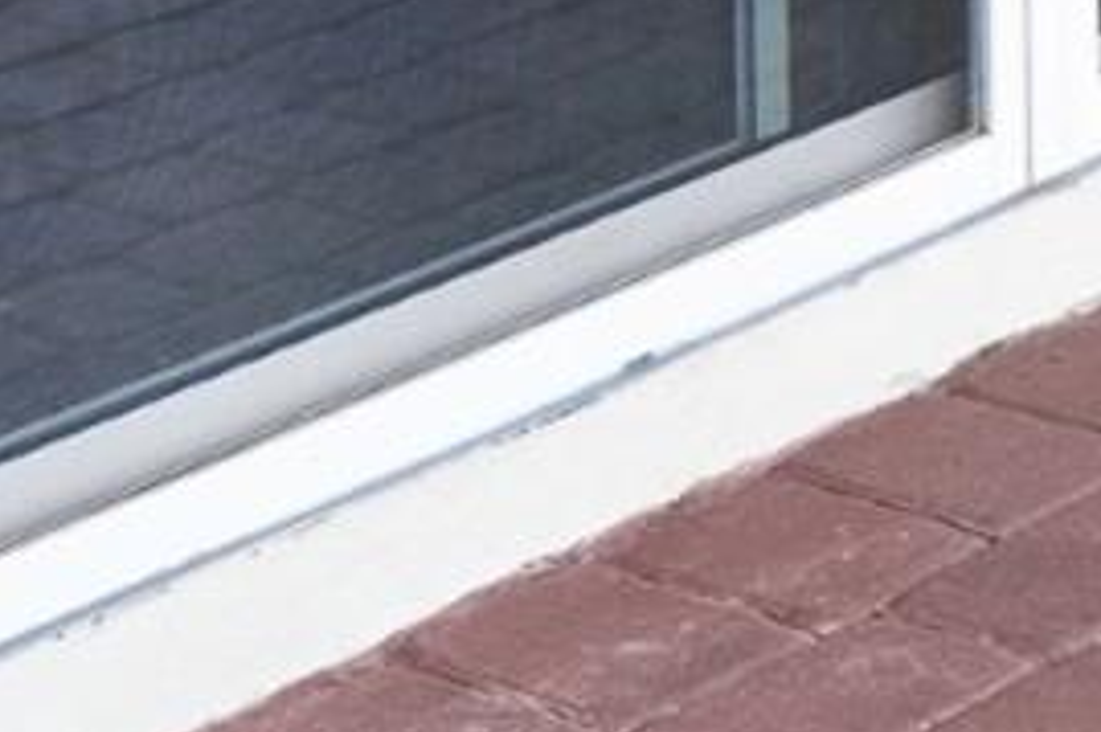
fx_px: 4371
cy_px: -1051
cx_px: 2677
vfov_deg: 8.7
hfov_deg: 11.7
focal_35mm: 143
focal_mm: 16
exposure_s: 1/30
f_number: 7.1
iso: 250
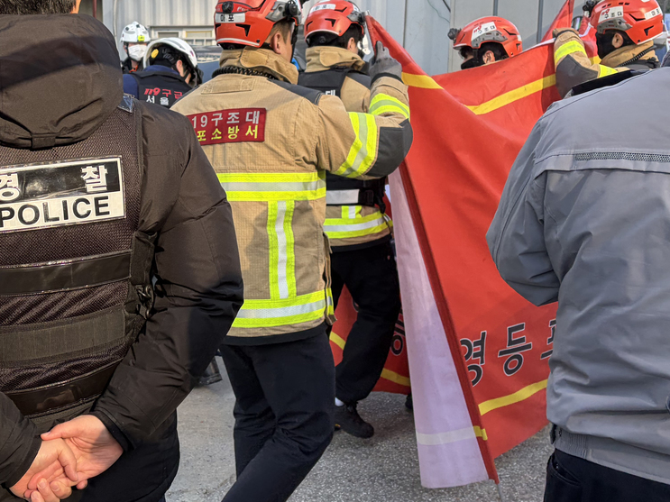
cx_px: 195
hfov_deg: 38.2
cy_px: 189
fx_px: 948
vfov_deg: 29.6
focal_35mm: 49
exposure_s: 1/279
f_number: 1.6
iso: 40
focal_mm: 5.96
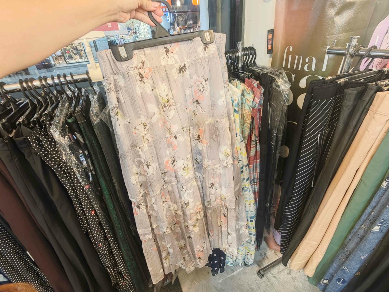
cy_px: 146
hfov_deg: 91.0
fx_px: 191
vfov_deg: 74.7
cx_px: 194
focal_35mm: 17
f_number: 1.8
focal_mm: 2.03
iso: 320
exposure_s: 1/30
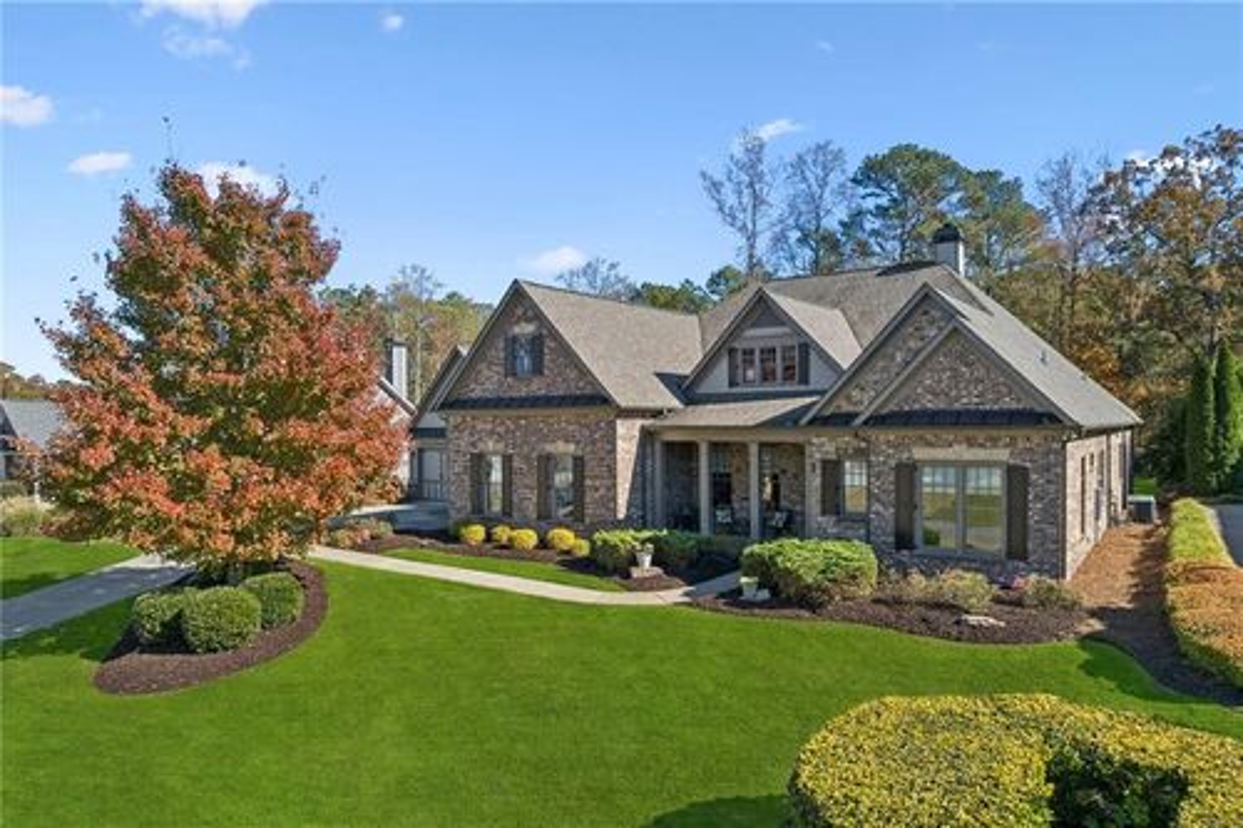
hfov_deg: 78.6
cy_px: 414
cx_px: 622
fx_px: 759
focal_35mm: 22
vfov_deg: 57.2
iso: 100
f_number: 2.8
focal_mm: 8.4
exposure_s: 1/1000
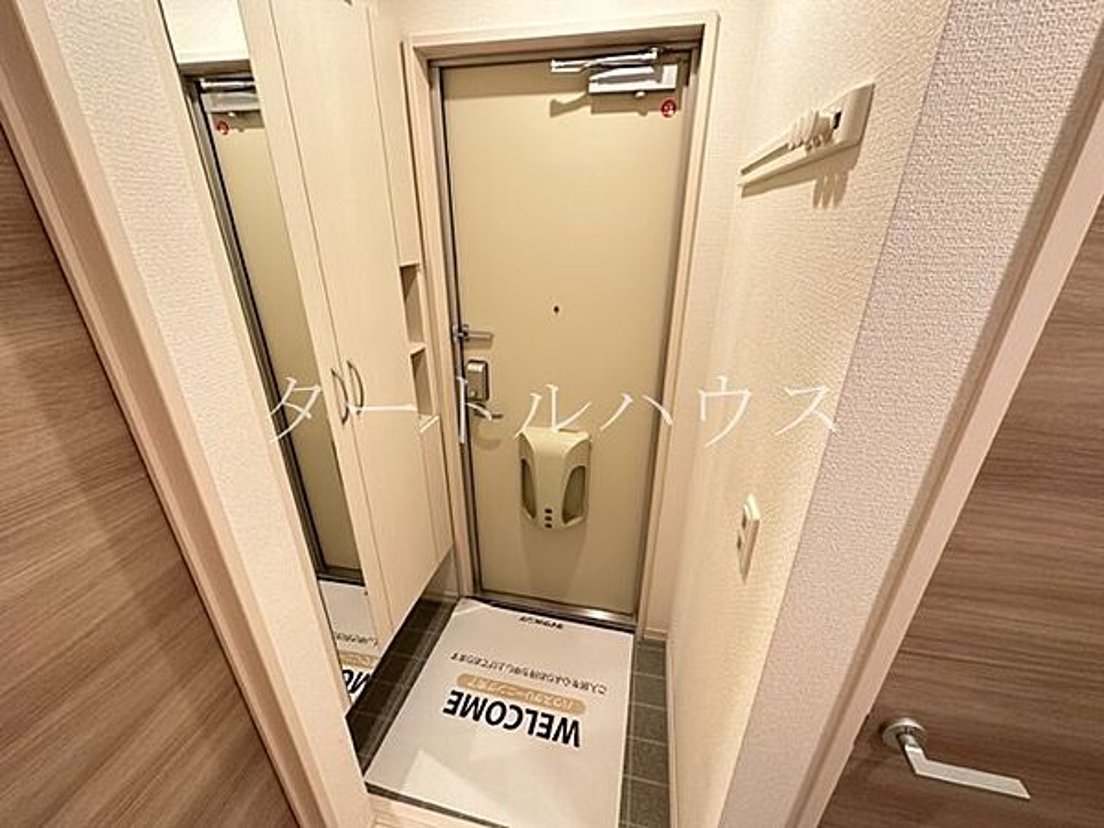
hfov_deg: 102.1
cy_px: 414
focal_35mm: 14
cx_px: 552
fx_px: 446
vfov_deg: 85.7
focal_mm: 2.22
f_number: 2.2
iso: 320
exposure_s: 1/61
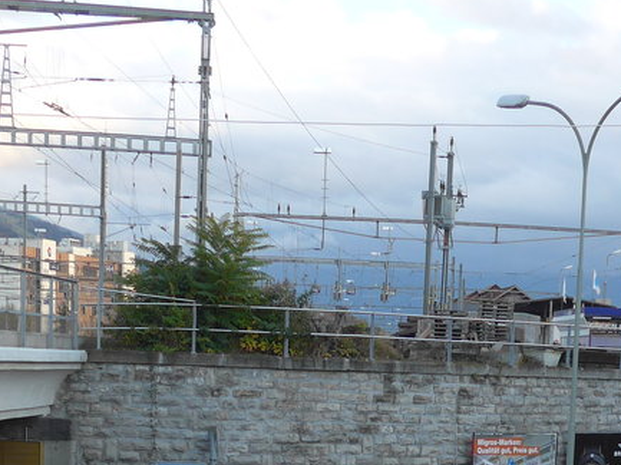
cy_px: 640
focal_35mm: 86
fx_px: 1542
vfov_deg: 16.1
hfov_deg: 22.8
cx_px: 354
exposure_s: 1/250
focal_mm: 6.5
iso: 125
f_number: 2.8
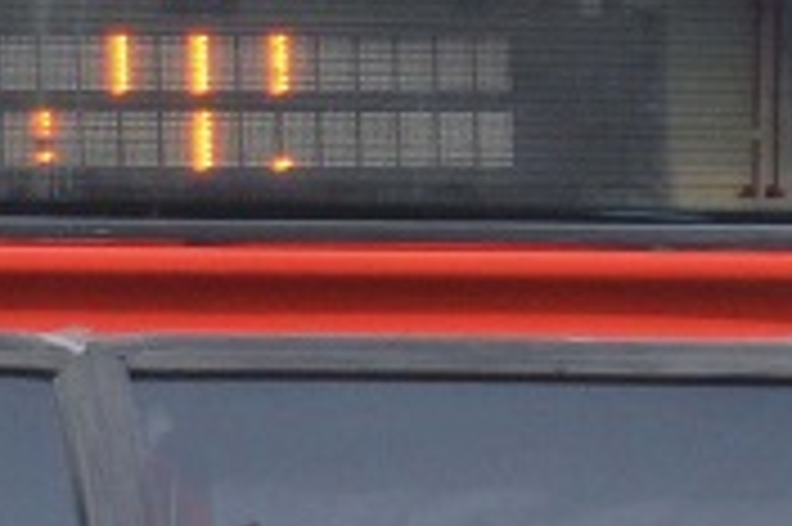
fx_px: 11473
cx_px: -637
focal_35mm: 522
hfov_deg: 3.9
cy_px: 357
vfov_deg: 2.6
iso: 400
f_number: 5.3
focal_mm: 44
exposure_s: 1/1250
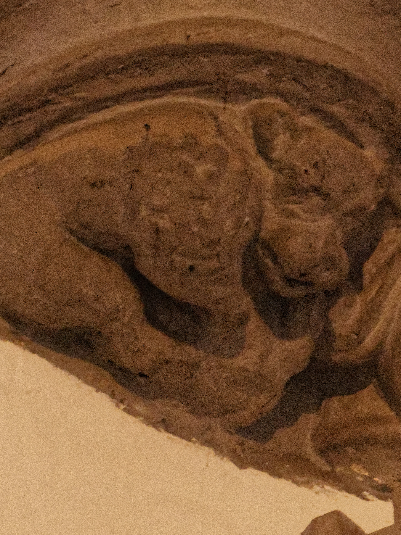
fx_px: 7028
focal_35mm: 455
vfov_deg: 4.4
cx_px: 358
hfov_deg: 3.3
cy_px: 265
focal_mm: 100
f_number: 18
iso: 3200
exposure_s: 8
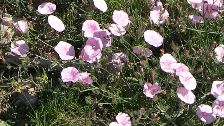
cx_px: 161
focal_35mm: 129
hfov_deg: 16.6
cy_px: -56
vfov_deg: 9.2
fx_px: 766
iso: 100
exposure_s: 1/204
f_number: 7.6
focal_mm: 8
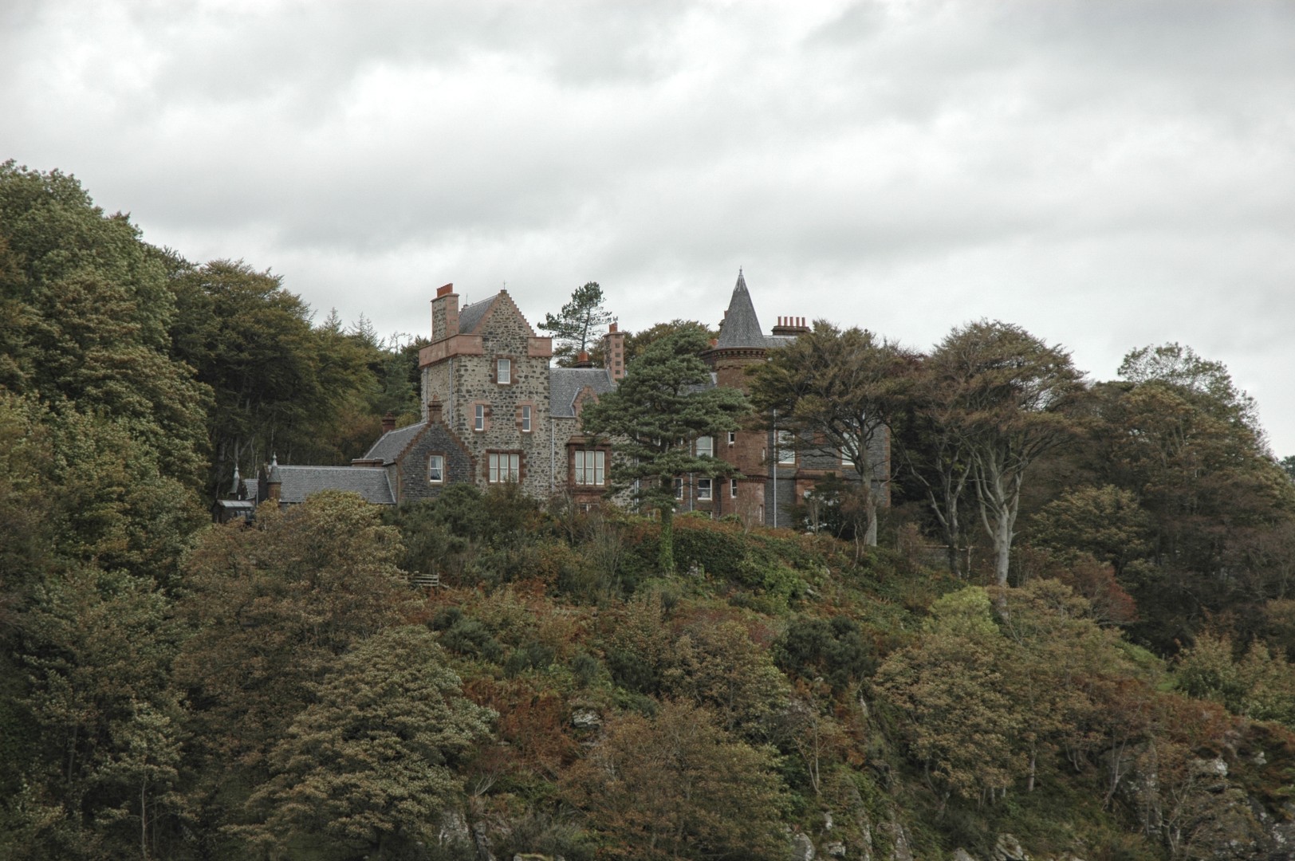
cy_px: 430
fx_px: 3774
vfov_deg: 13.0
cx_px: 648
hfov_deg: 19.5
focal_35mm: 105
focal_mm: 70
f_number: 6.3
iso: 200
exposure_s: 1/160
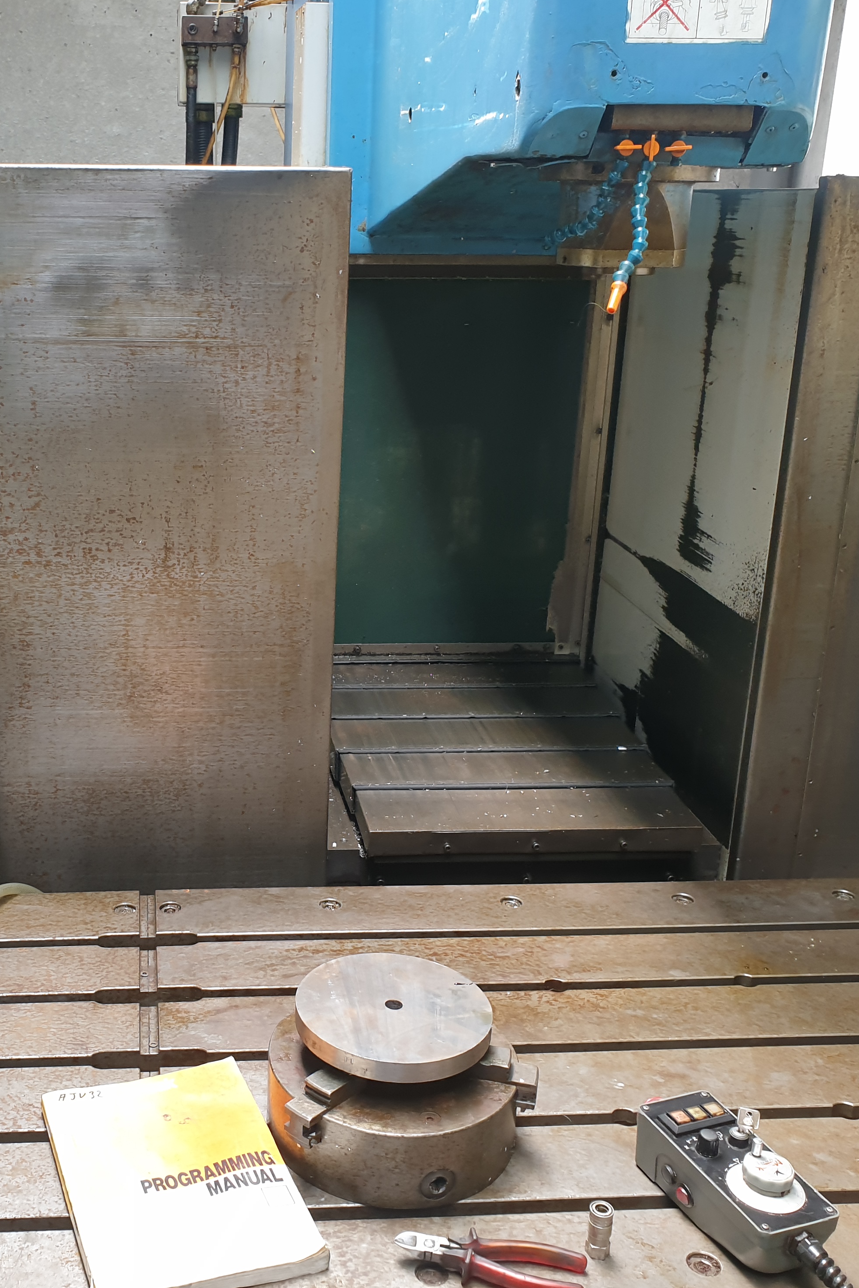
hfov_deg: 35.0
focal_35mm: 37
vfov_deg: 51.9
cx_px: 189
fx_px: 1324
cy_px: 648
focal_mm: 4.3
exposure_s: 1/50
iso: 64
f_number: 2.4
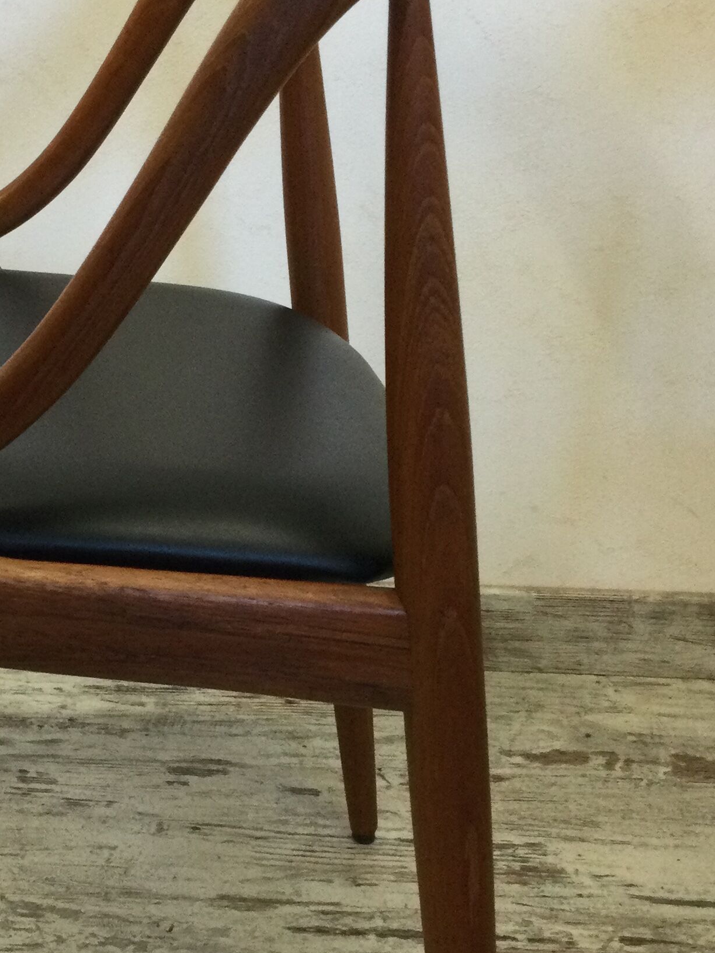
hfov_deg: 23.3
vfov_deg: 31.2
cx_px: 126
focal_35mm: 62
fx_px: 1707
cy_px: 493
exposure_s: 1/33
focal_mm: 3.3
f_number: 2.4
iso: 64
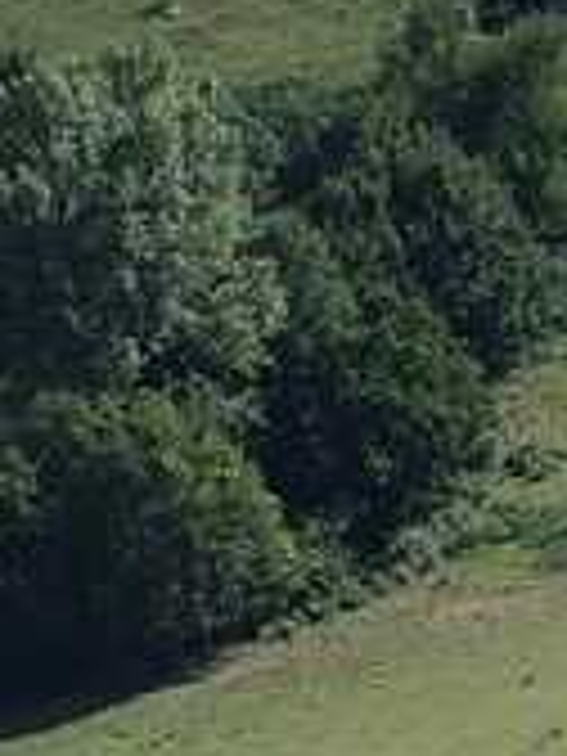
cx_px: 2520
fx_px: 18433
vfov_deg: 2.3
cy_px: 1285
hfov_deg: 1.7
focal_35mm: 844
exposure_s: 1/1000
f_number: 6.3
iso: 400
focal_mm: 92
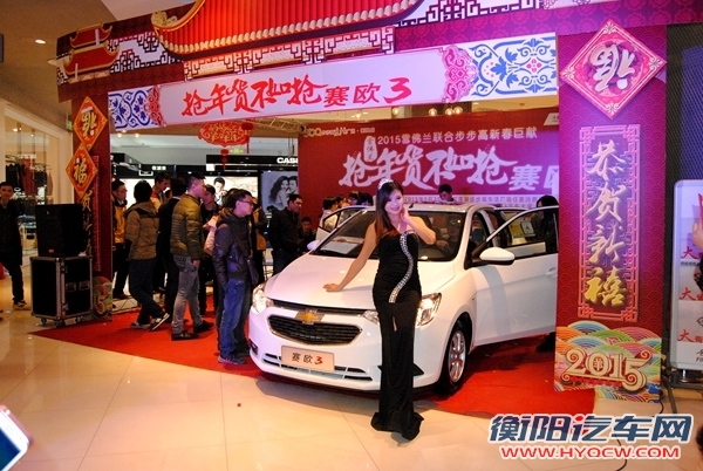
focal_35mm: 27
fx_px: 528
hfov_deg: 67.3
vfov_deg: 48.1
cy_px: 236
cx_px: 352
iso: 1600
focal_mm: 18
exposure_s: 1/200
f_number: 6.3
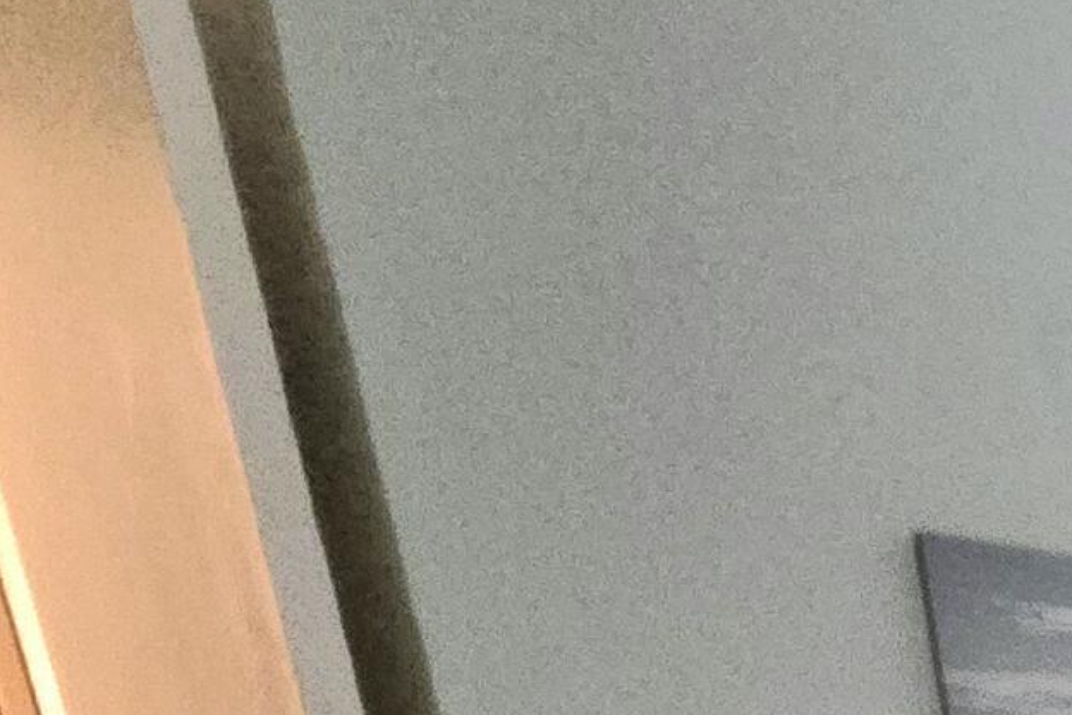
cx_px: 2464
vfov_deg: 14.6
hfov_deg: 16.1
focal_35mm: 65
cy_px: 1665
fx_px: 1935
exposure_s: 1/60.2
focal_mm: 2.2
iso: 800
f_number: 2.2
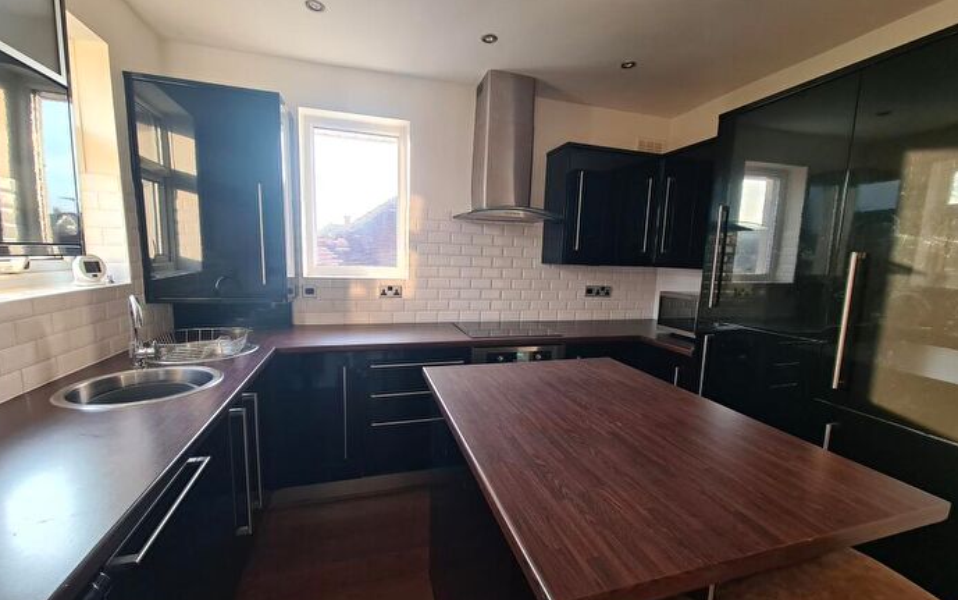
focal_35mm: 14
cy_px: 311
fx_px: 366
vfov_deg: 78.6
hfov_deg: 105.3
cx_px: 474
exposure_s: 1/50
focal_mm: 2.2
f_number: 2.2
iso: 125
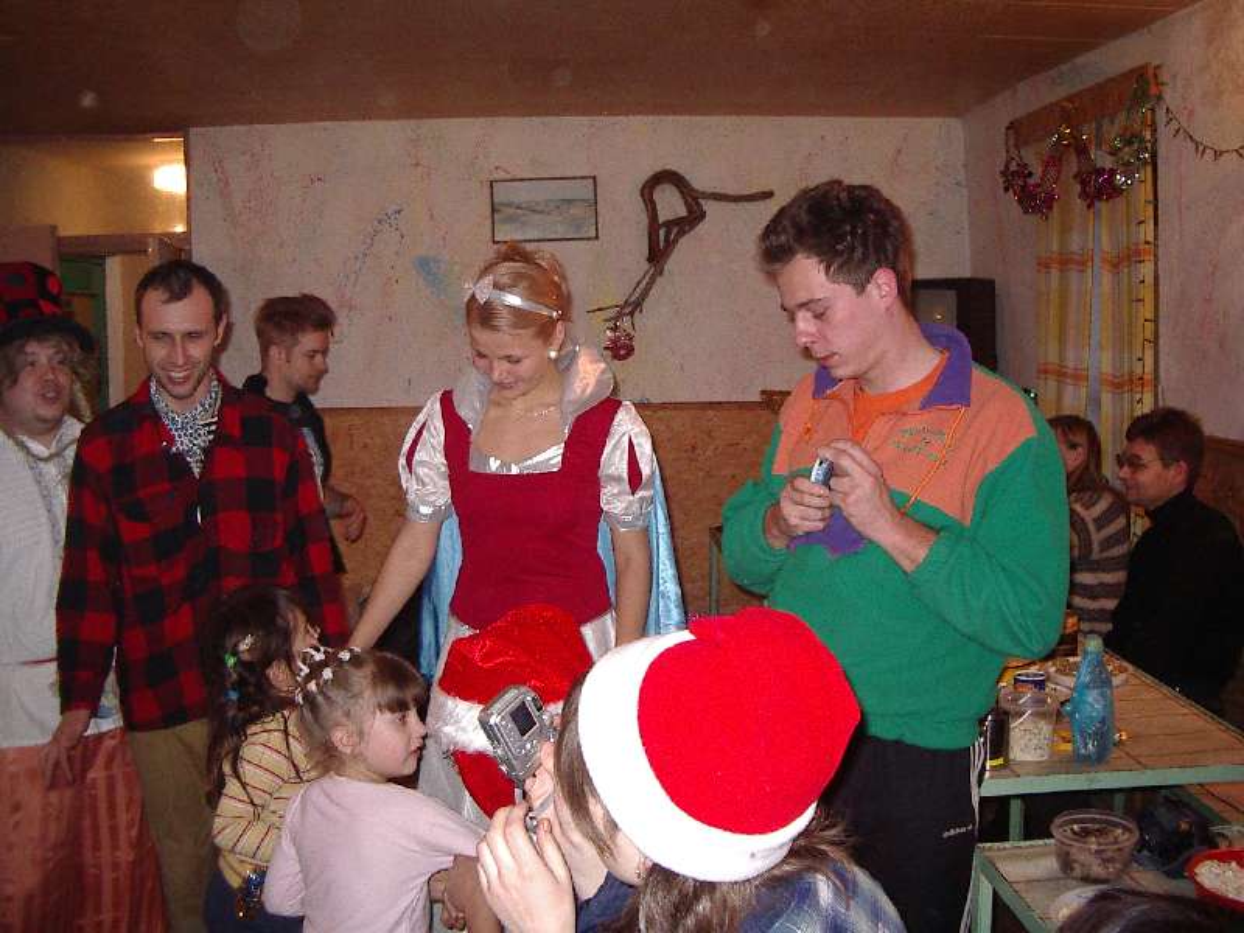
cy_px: 466
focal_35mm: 38
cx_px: 622
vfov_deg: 37.7
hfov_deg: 49.0
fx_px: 1366
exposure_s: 1/60
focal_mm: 5.8
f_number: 2.6
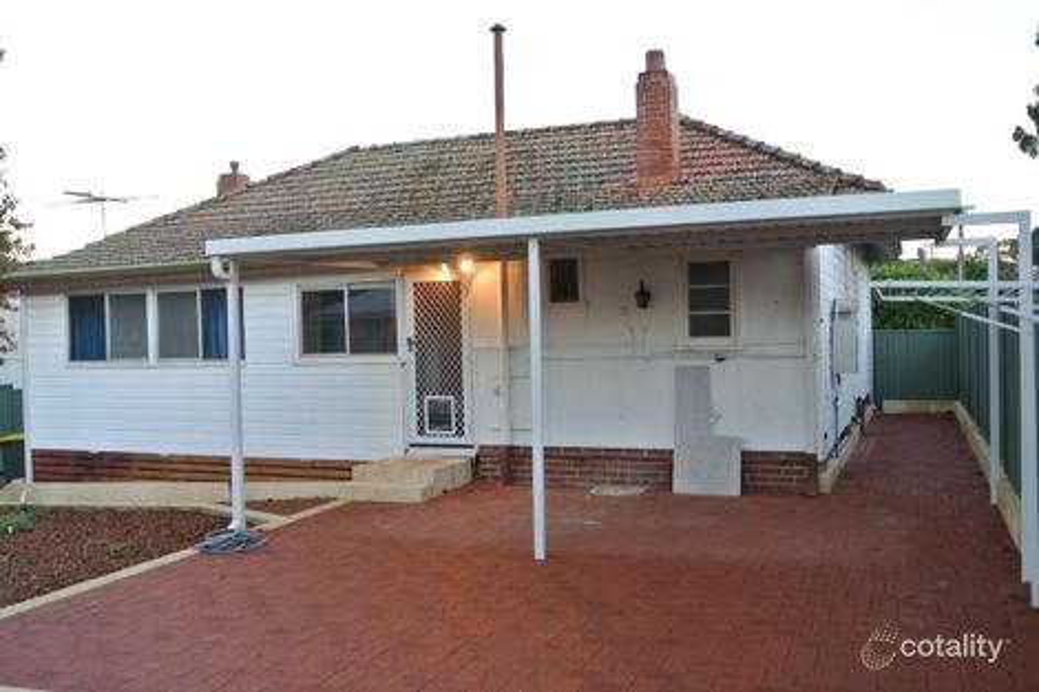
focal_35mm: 34
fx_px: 981
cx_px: 520
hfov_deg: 55.8
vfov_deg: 38.9
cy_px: 346
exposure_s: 1/50
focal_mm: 12.7
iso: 400
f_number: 3.8
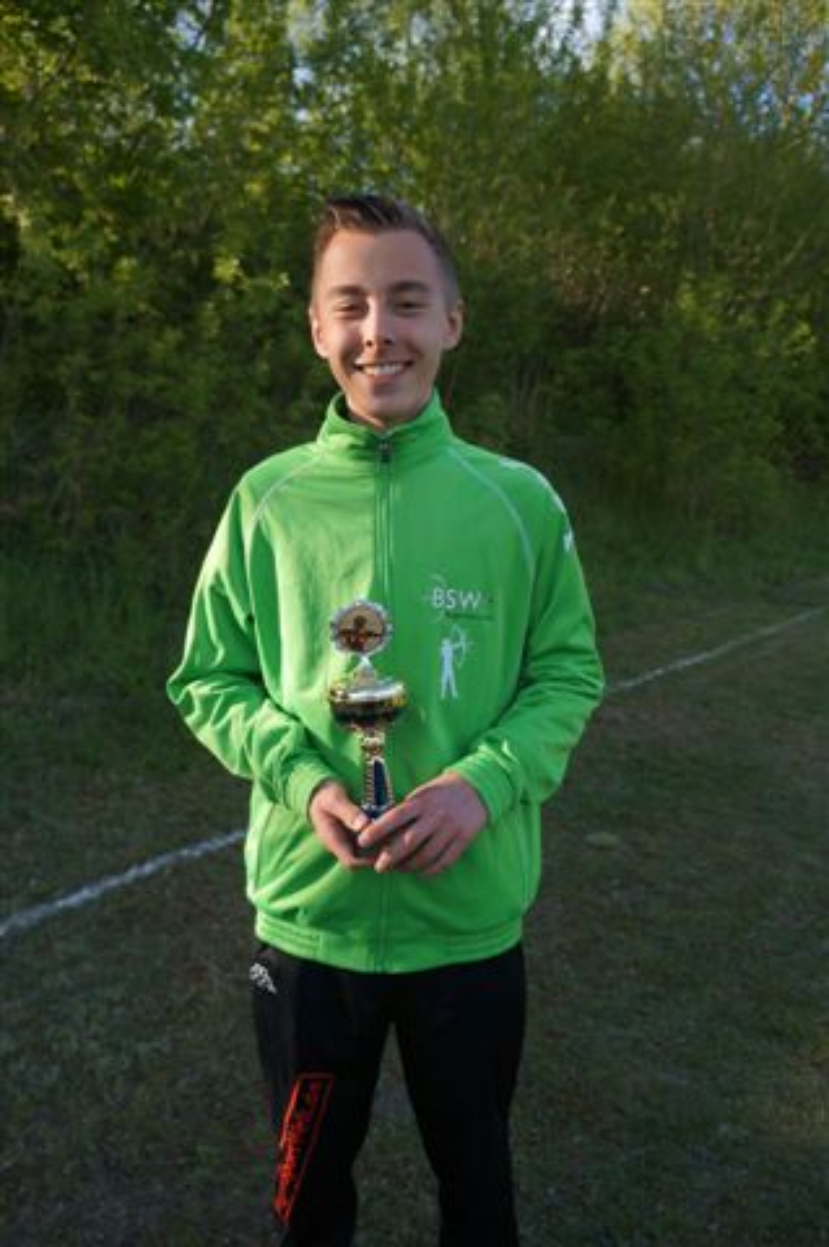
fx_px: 935
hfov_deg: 47.8
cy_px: 624
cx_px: 414
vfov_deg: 67.4
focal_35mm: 27
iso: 100
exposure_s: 1/200
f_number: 4.5
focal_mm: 18
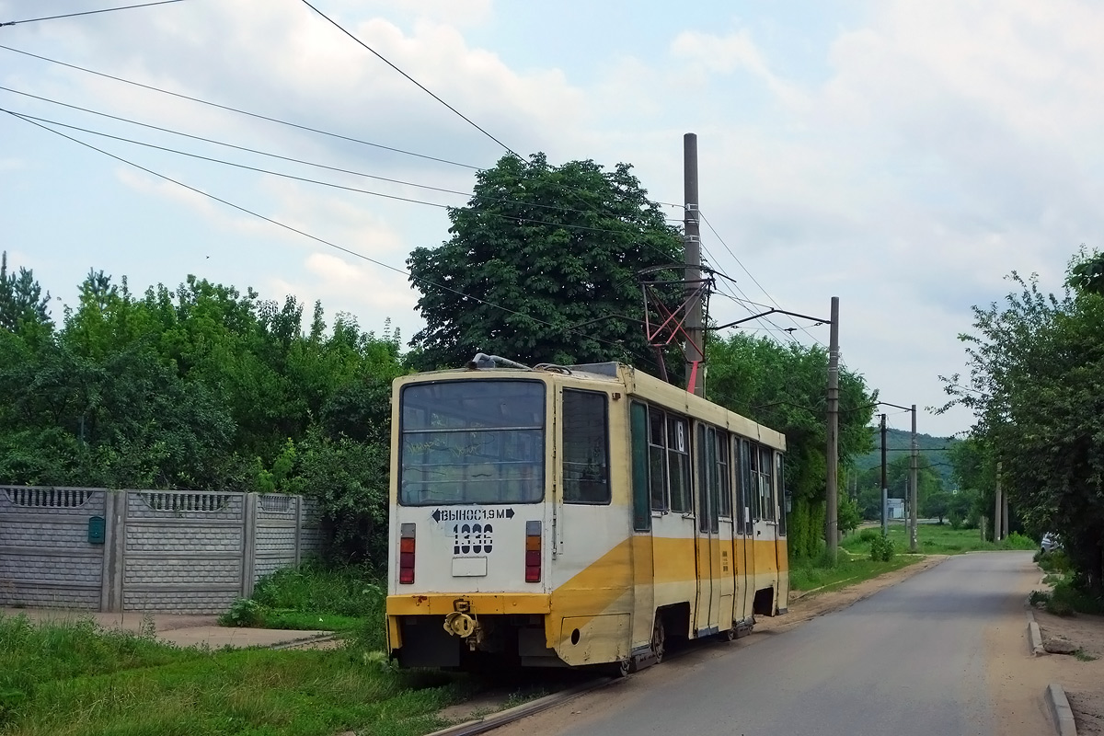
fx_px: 1595
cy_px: 368
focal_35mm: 52
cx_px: 552
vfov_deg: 26.0
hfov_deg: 38.2
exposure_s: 1/500
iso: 125
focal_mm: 19.31
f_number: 5
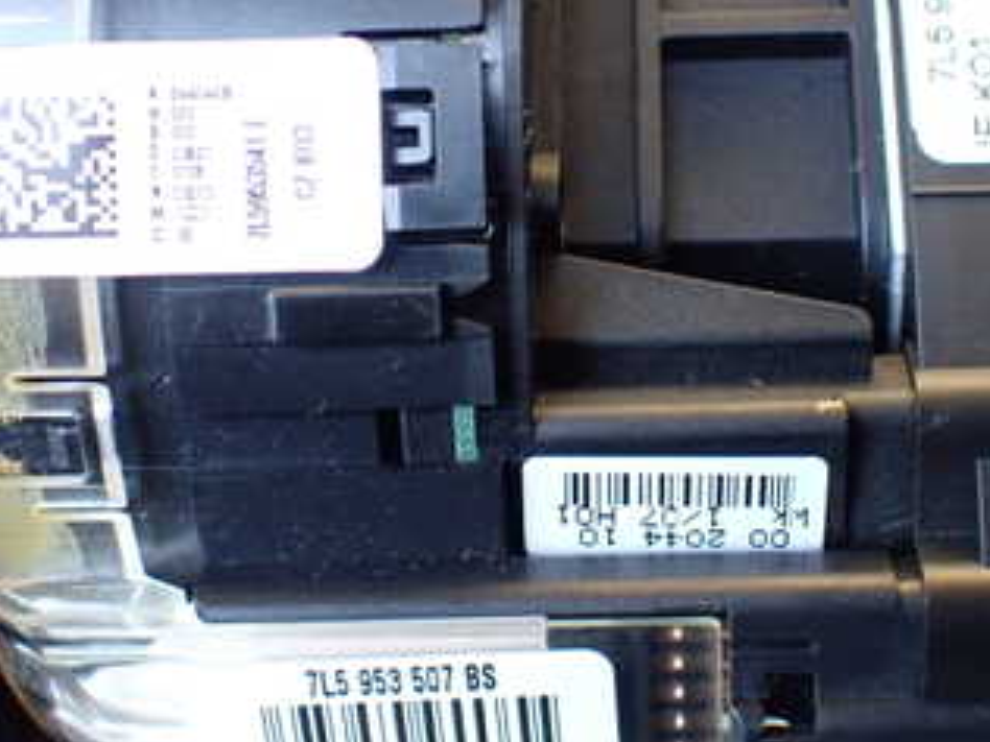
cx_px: 686
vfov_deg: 25.5
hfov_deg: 33.4
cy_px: 250
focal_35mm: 57
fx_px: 1630
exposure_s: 1/100
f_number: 2.3
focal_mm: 5.4
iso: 800
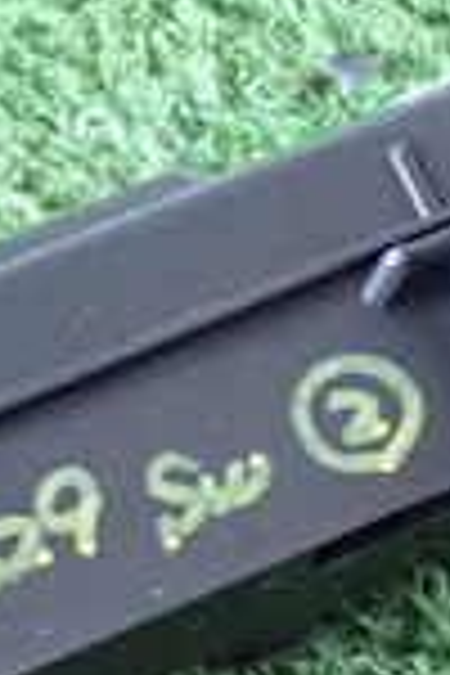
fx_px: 3656
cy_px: 418
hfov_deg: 7.0
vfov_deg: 10.5
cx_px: 396
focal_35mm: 195
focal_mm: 8.4
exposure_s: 1/30
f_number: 3.1
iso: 800
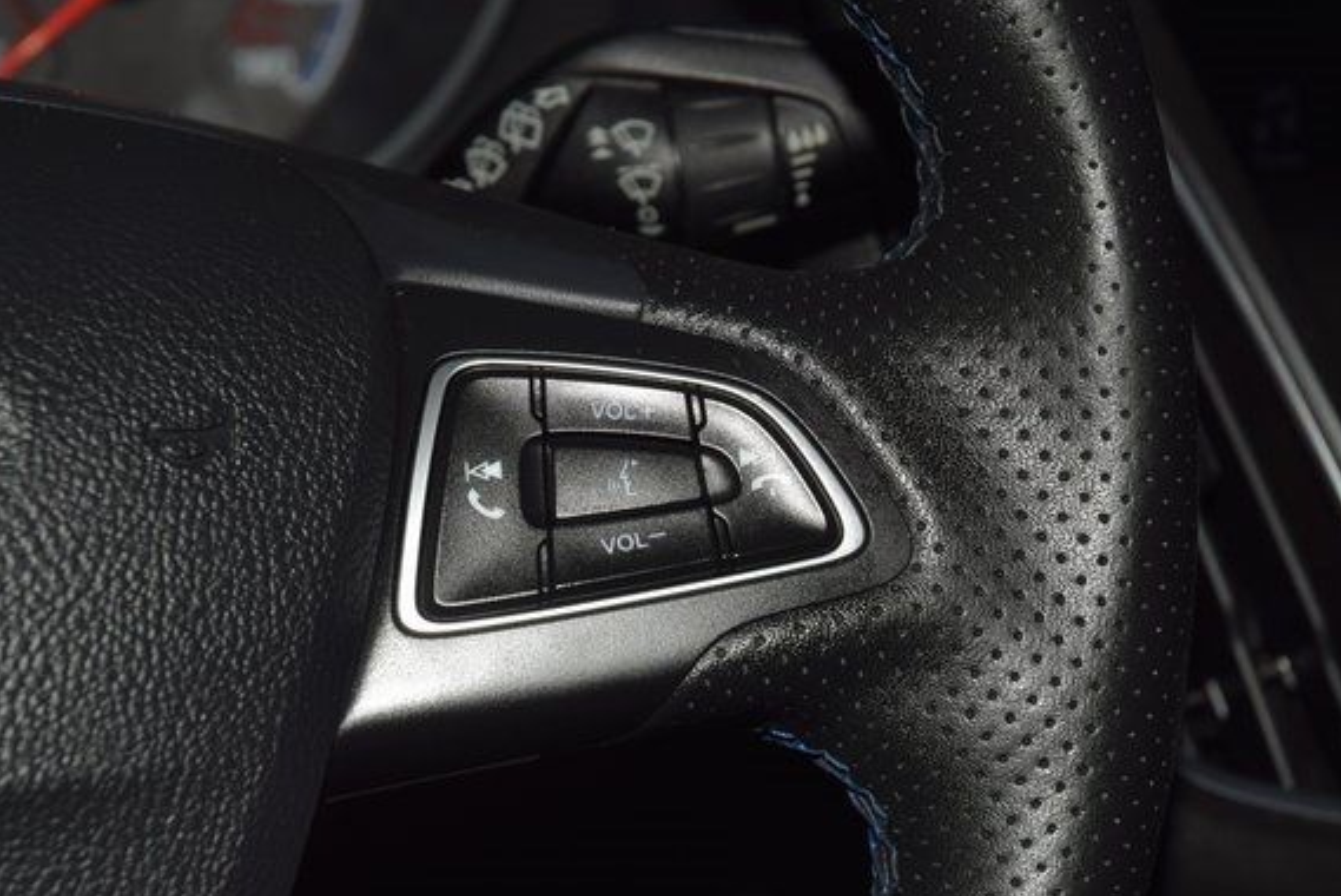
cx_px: 596
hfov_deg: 17.3
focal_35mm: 118
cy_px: 461
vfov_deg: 11.6
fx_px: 4398
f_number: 8
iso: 100
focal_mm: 70
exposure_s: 1/125
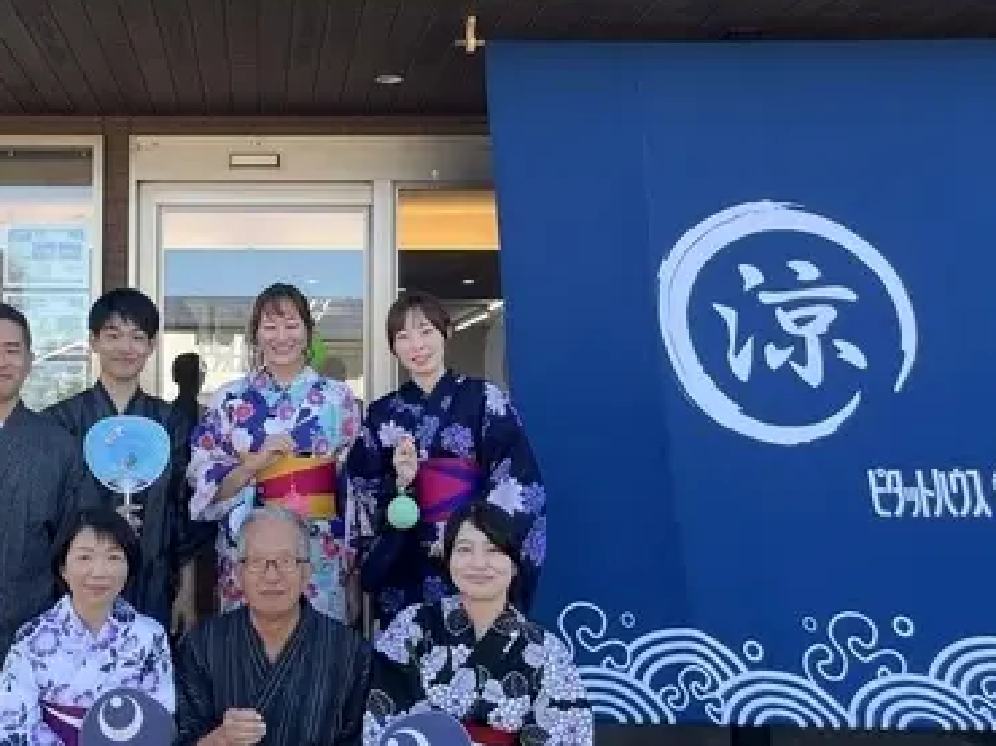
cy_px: 350
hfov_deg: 40.6
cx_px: 223
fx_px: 1294
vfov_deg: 32.1
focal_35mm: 45
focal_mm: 5.1
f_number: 1.6
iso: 50
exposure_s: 1/388
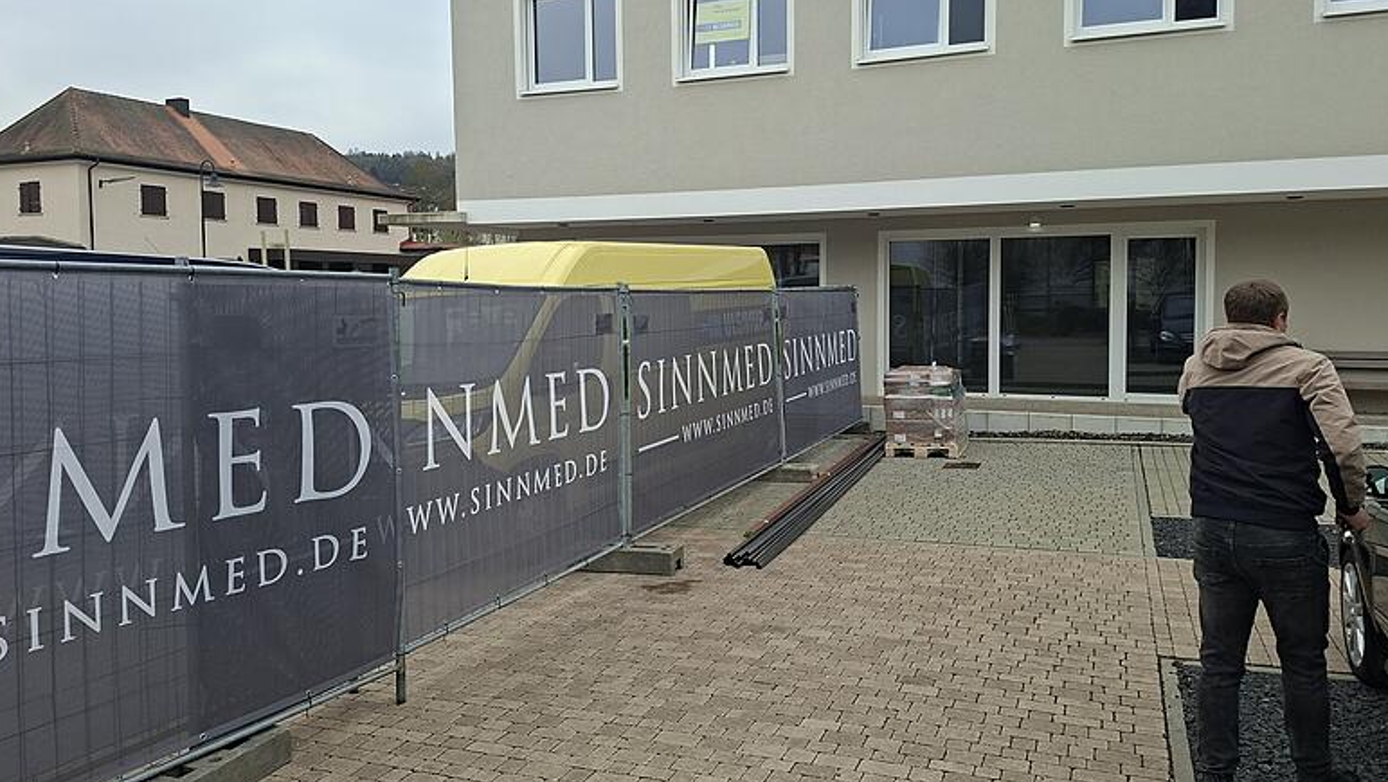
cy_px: 350
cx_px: 704
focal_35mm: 26
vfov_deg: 44.3
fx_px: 957
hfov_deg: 71.9
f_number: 1.8
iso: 50
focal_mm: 5.54
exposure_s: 1/800
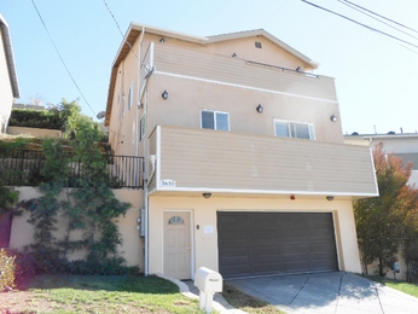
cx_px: 209
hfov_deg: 67.3
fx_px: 314
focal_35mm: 26
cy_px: 157
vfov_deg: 53.1
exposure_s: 1/400
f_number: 3.5
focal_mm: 4.6
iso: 80
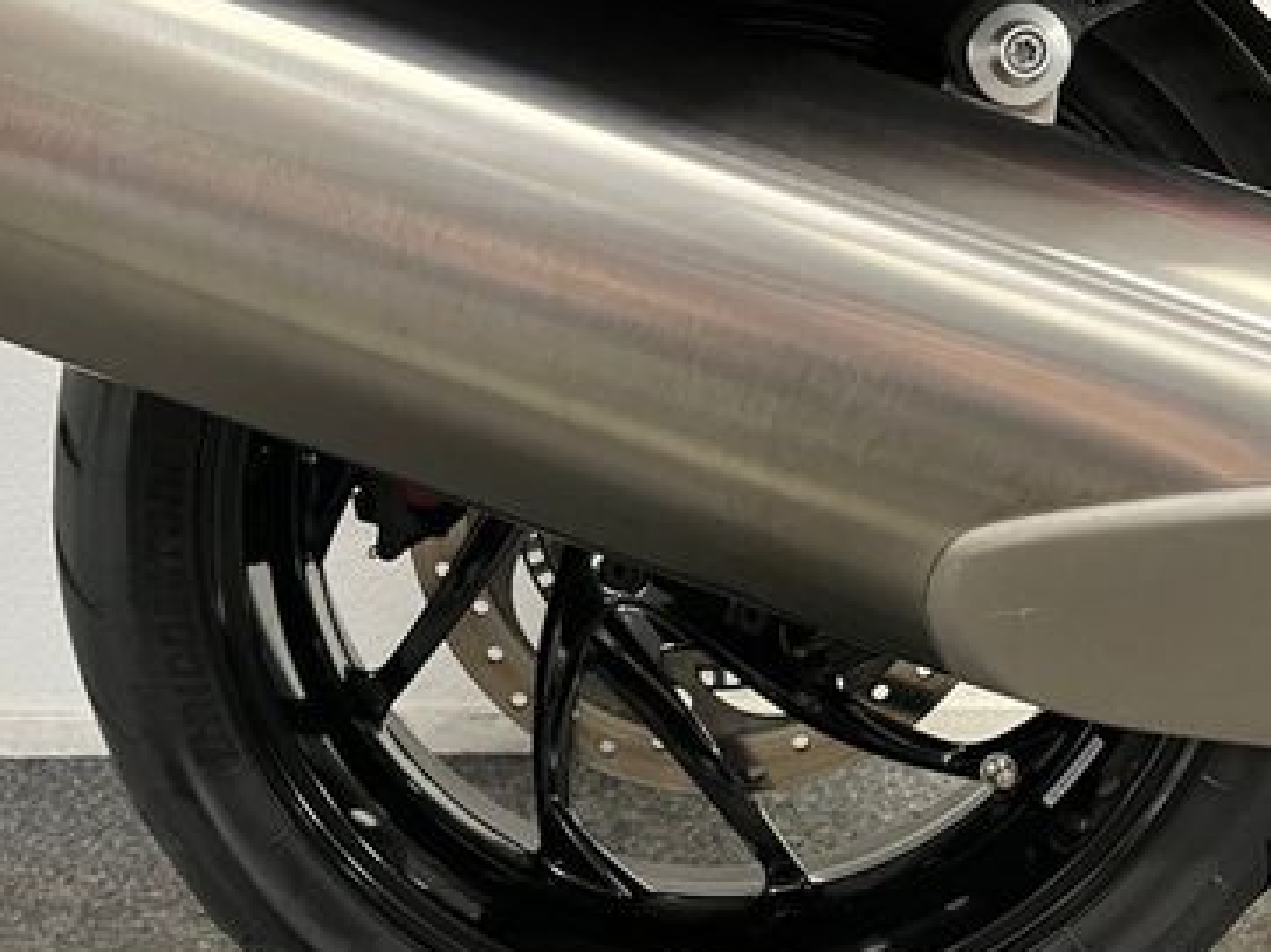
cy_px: 495
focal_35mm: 46
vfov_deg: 31.5
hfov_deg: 41.3
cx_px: 604
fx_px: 1688
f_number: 1.6
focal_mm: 5.1
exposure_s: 1/33
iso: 400
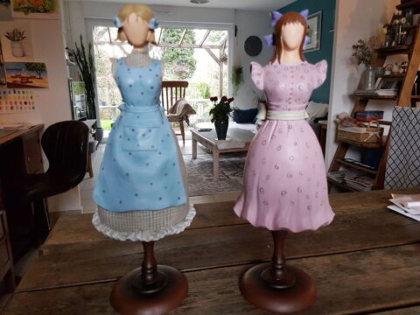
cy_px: 158
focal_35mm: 26
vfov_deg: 53.1
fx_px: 315
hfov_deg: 67.3
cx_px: 210
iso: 200
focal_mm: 4.2
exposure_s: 1/50
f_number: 1.7
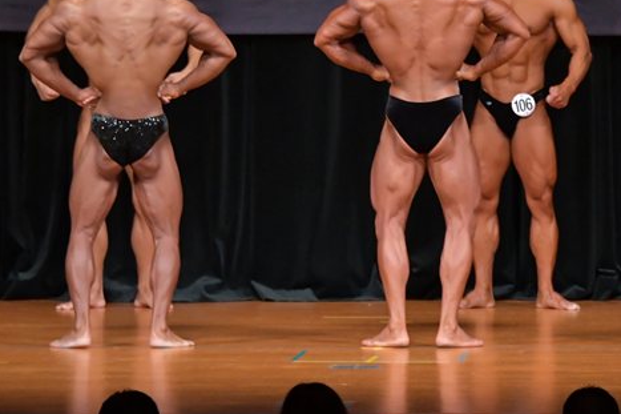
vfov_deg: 3.8
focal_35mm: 360
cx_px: 469
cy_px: 92
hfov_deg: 5.7
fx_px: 6207
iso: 5000
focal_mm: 145
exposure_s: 1/400
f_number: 5.6
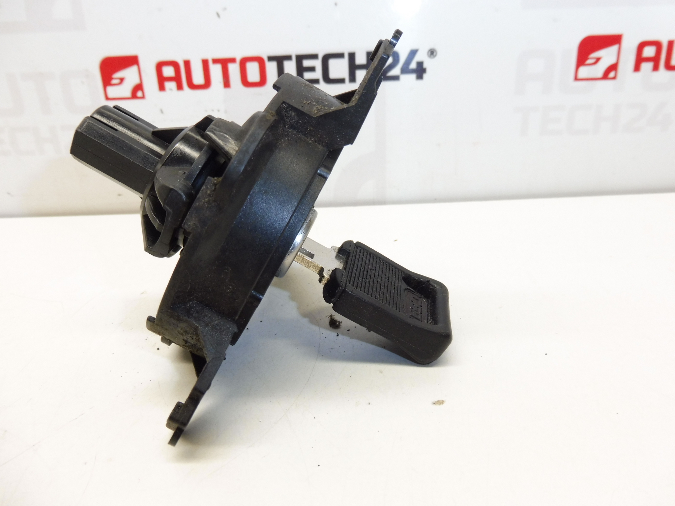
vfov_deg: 54.9
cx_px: 338
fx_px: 487
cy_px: 253
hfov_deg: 69.4
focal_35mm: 25
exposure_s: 1/60
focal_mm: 4.4
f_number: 3.5
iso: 200
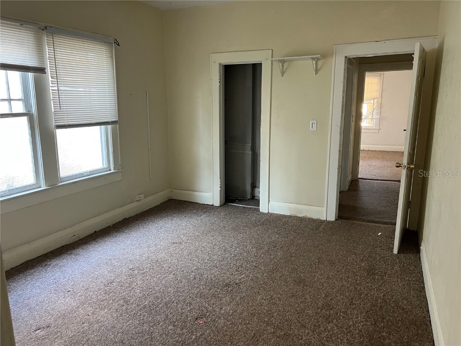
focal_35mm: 26
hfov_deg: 67.3
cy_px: 173
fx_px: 346
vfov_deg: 53.1
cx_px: 230
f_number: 1.5
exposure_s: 1/60
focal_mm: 5.7
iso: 200
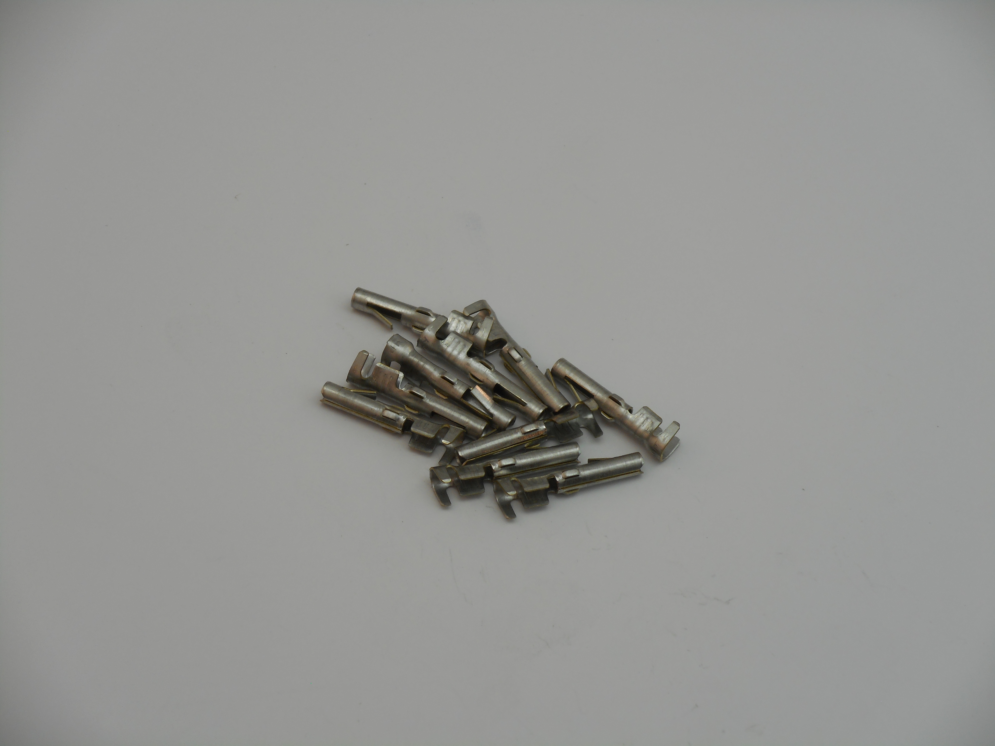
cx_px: 498
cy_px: 373
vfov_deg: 14.5
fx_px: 2932
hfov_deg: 19.3
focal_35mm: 102
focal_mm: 18.2
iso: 80
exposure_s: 1/60
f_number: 5.8
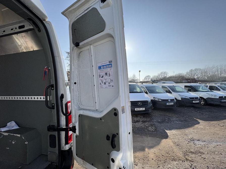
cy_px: 84
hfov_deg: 102.1
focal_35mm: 14
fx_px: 91
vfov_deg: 85.7
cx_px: 113
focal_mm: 2.22
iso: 50
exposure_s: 1/1063
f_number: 2.2
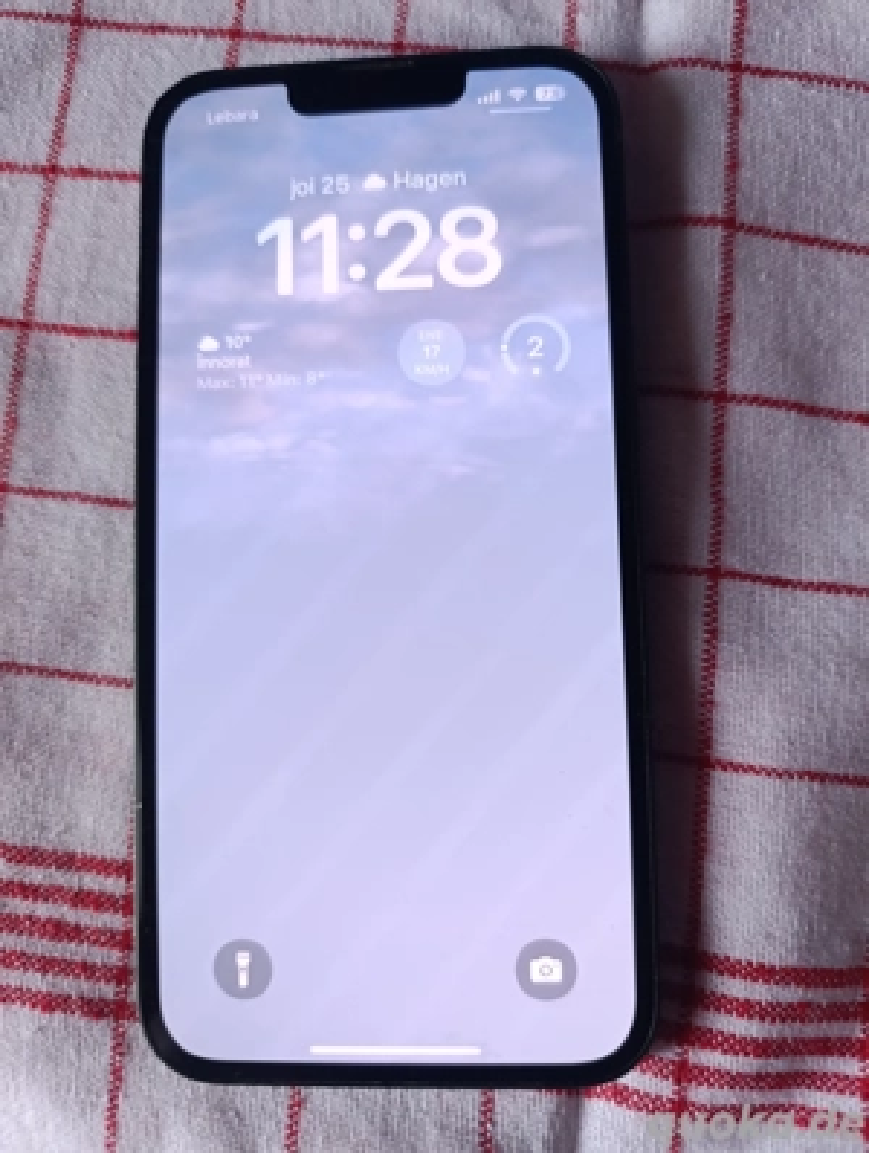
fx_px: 767
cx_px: 434
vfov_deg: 73.8
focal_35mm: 23
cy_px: 576
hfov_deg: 59.0
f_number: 1.6
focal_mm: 6.14
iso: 1000
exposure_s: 1/100
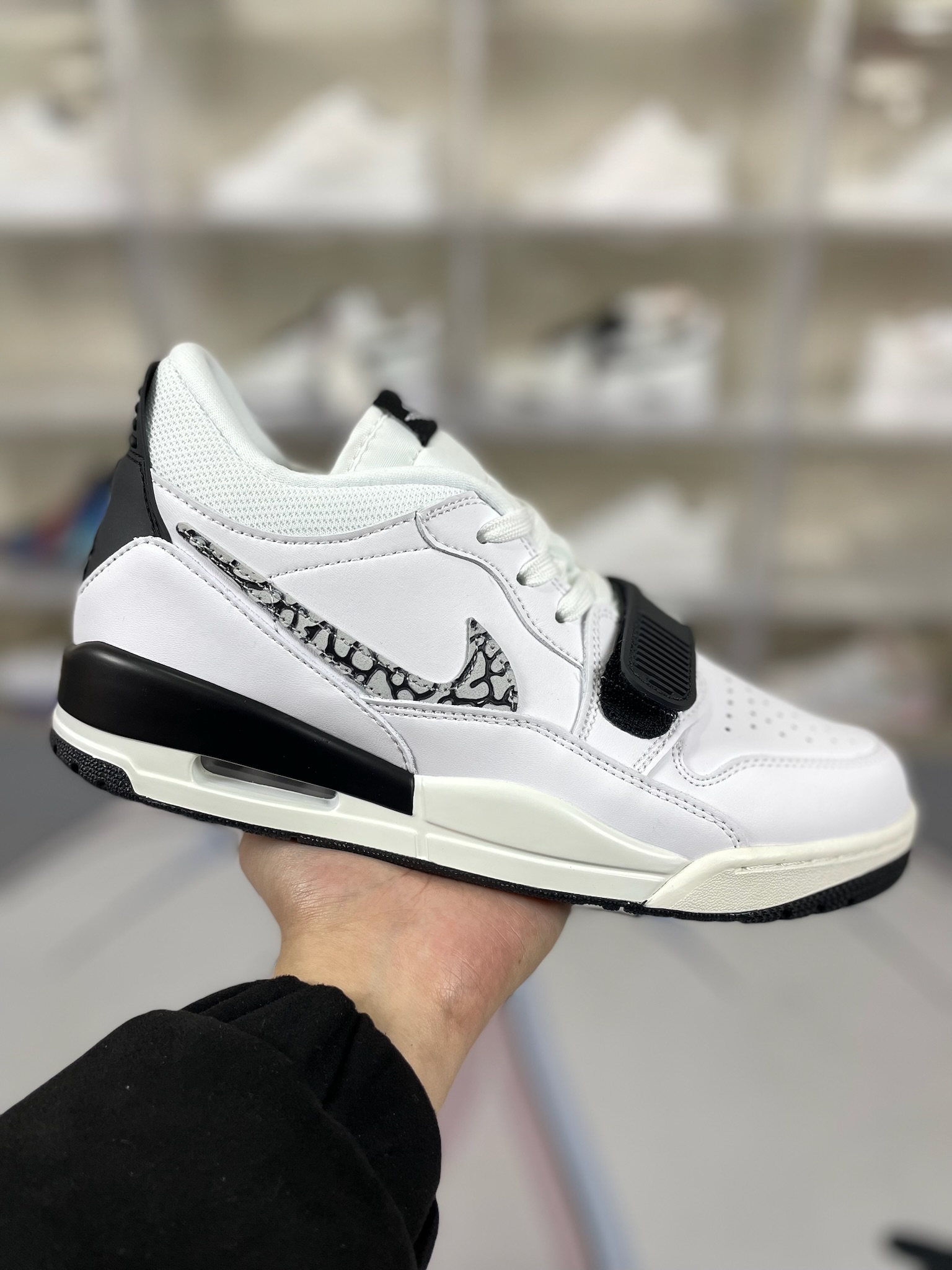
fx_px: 953
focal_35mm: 26
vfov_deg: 67.3
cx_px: 476
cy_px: 635
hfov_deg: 53.1
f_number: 1.6
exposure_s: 1/100
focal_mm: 4.2
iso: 50
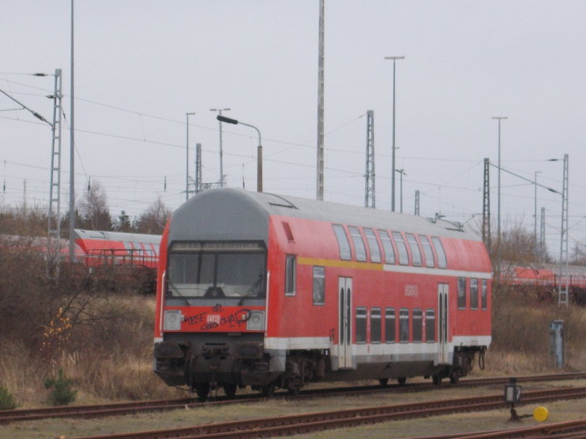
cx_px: 287
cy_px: 290
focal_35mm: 228
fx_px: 3860
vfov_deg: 6.5
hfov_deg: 8.7
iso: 125
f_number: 6.5
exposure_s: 1/60
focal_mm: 23
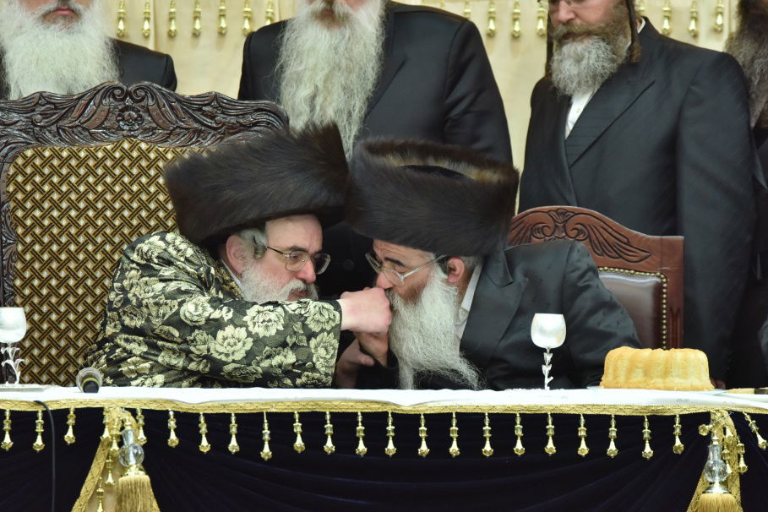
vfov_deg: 2.9
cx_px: 365
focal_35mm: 473
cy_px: 263
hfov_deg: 4.4
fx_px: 10090
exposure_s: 1/125
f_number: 6
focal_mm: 420
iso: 2000
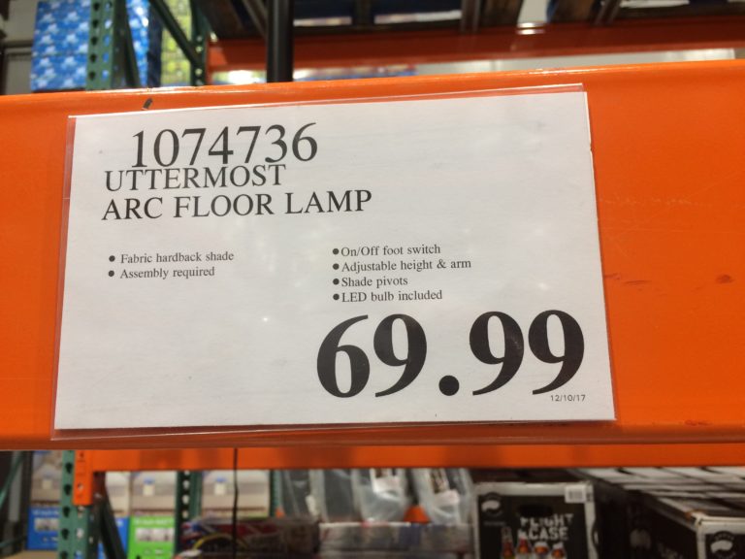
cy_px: 280
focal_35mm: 29
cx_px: 372
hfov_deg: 61.7
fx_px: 624
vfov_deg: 48.2
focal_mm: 4.15
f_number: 2.2
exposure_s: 1/30
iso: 80
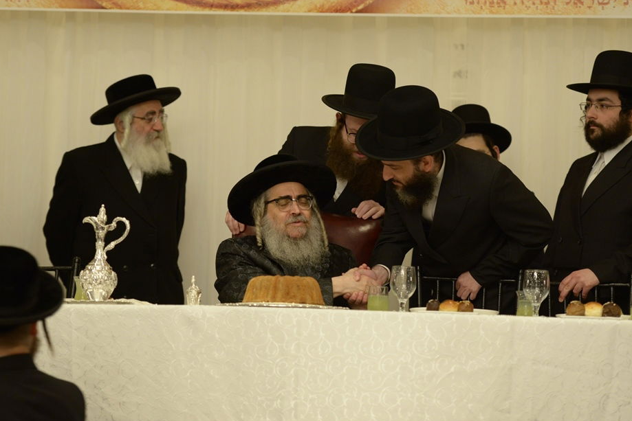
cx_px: 308
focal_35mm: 117
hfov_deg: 17.5
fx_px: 2054
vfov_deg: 11.7
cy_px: 214
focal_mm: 105
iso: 1600
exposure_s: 1/125
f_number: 2.8
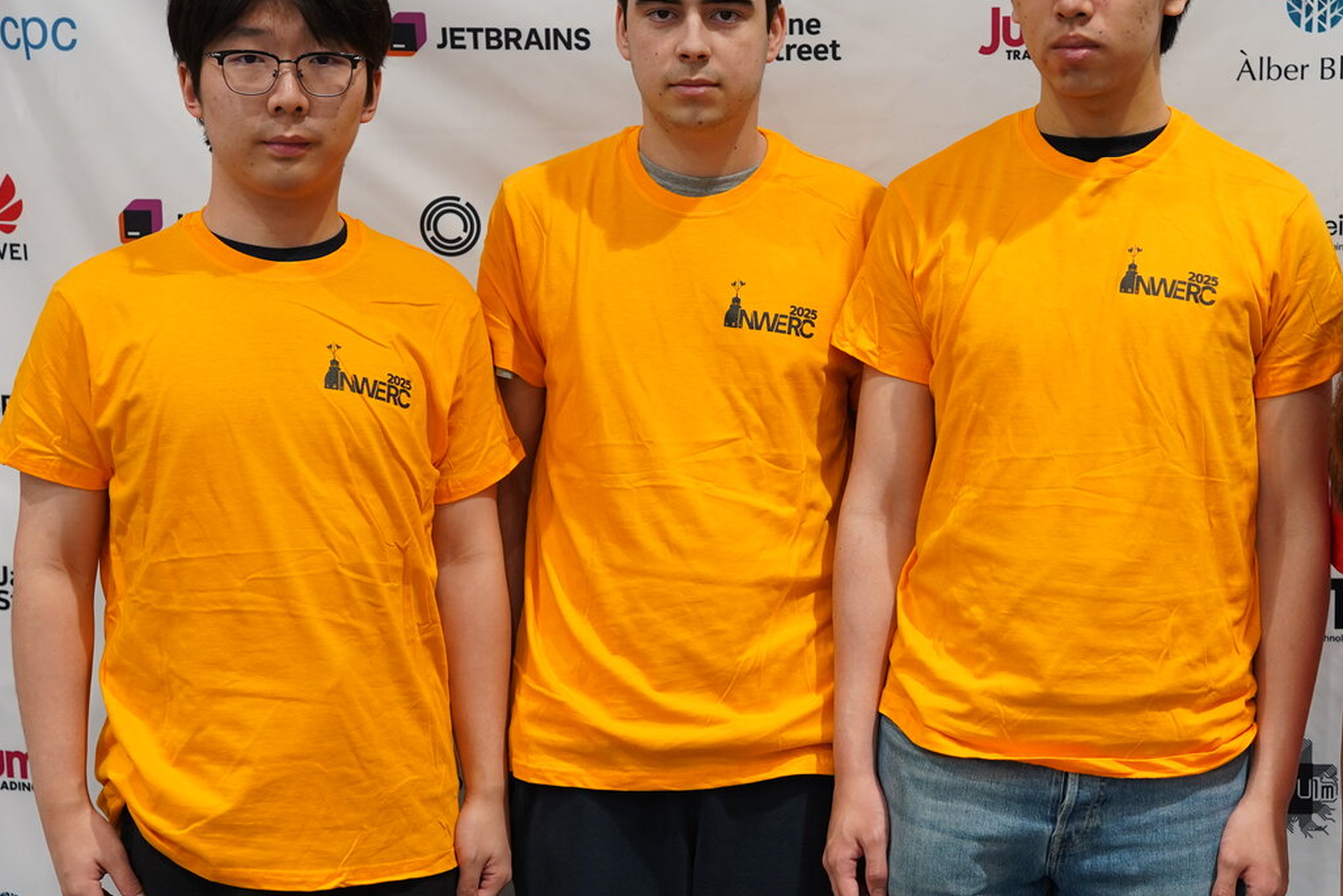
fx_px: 2948
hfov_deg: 25.5
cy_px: 495
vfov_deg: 17.3
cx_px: 884
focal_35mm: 79
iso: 640
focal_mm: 50
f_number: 2.8
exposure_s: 1/50
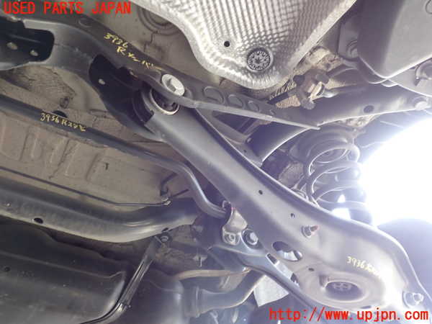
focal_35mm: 30
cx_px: 216
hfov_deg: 60.0
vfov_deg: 46.8
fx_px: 374
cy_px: 162
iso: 200
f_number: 2.3
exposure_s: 1/50
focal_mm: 5.4
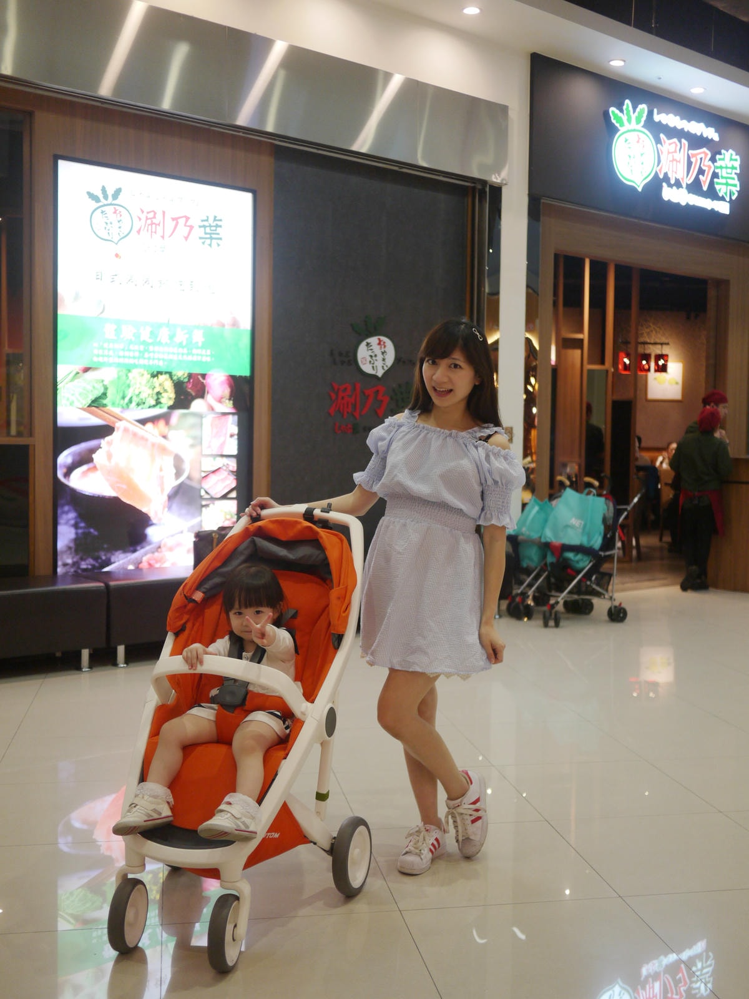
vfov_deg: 46.8
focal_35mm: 40
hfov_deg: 36.0
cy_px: 500
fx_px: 1154
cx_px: 374
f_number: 1.7
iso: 160
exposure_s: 1/80
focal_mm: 20
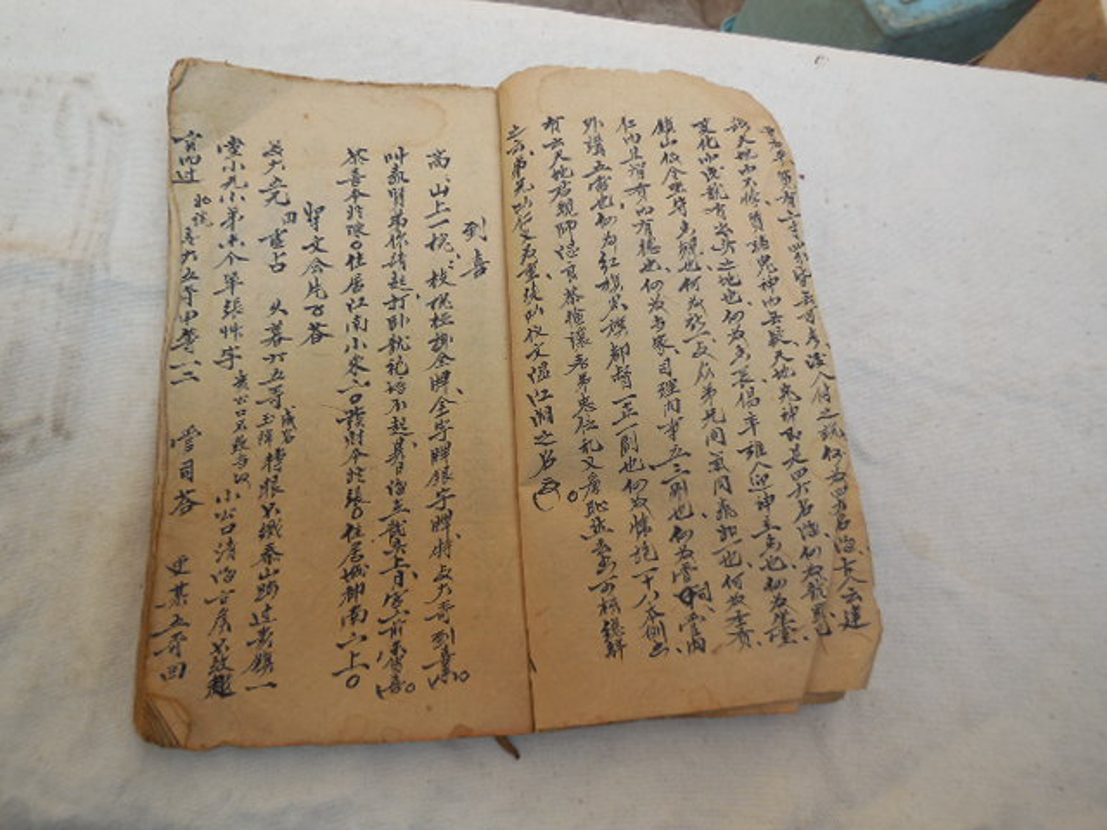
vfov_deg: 54.9
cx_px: 554
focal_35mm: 25
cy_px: 415
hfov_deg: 69.4
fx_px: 799
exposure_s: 1/320
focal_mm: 4.5
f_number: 3.1
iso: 125
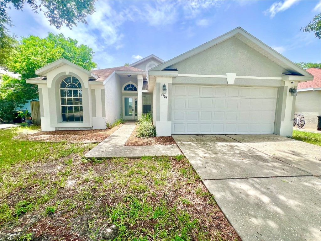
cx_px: 160
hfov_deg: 106.2
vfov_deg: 89.9
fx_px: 121
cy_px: 120
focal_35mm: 13
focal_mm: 1.57
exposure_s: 1/544
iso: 32
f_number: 1.8
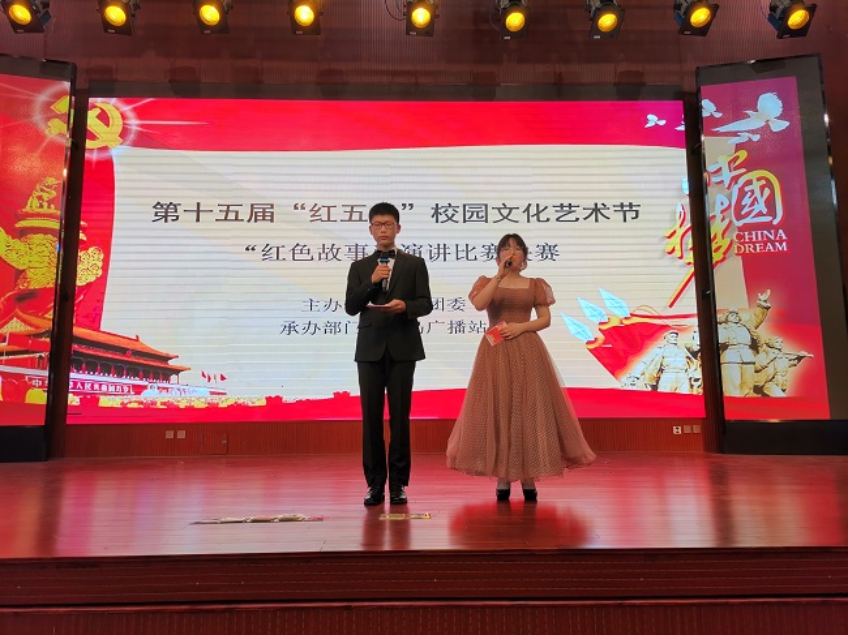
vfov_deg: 53.0
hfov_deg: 67.3
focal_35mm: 26
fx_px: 637
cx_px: 424
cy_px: 318
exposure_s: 1/140
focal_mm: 4.75
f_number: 1.8
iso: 50
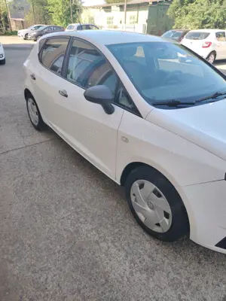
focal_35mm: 24
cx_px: 113
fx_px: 209
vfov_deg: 71.6
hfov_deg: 56.8
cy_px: 150
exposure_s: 1/193
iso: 100
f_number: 1.75
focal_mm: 5.25
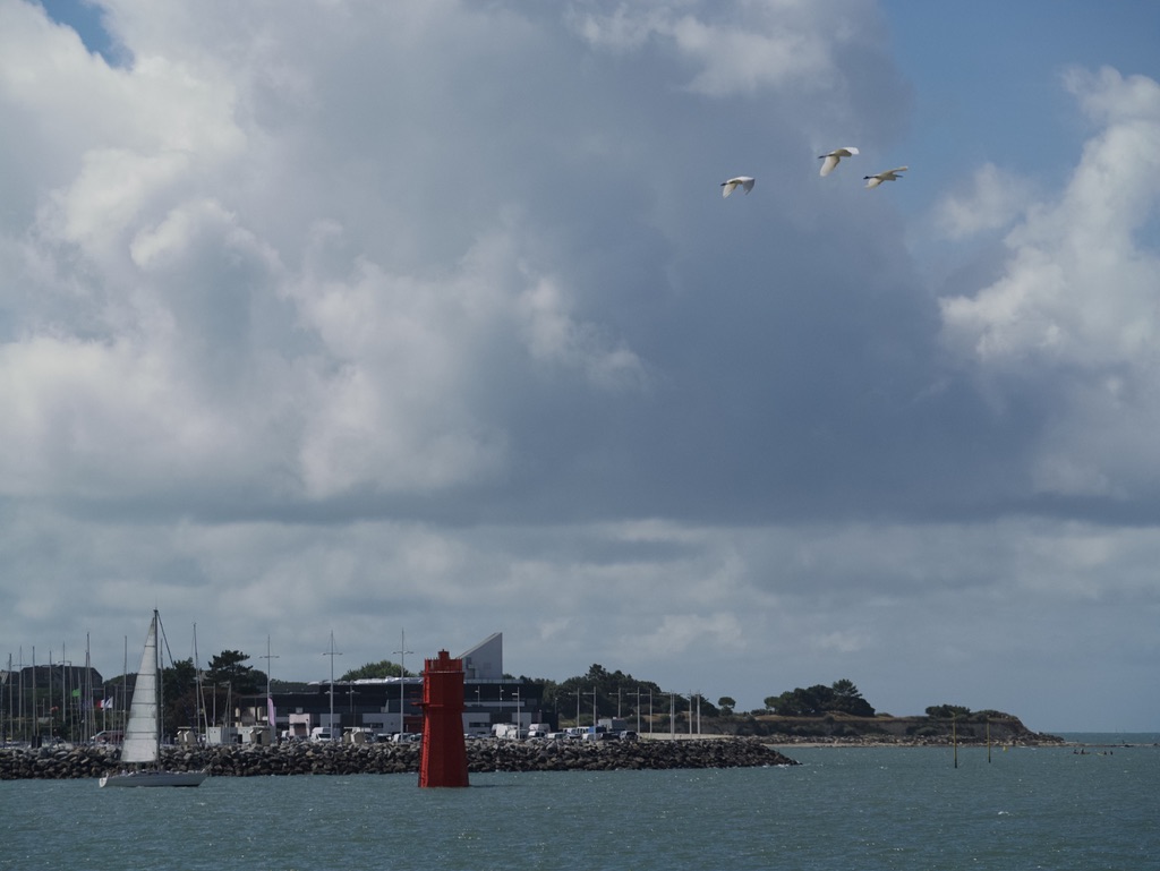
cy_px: 436
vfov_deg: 7.4
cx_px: 580
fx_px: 6705
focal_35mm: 200
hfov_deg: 9.9
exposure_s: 1/6400
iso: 500
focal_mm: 100
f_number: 6.3
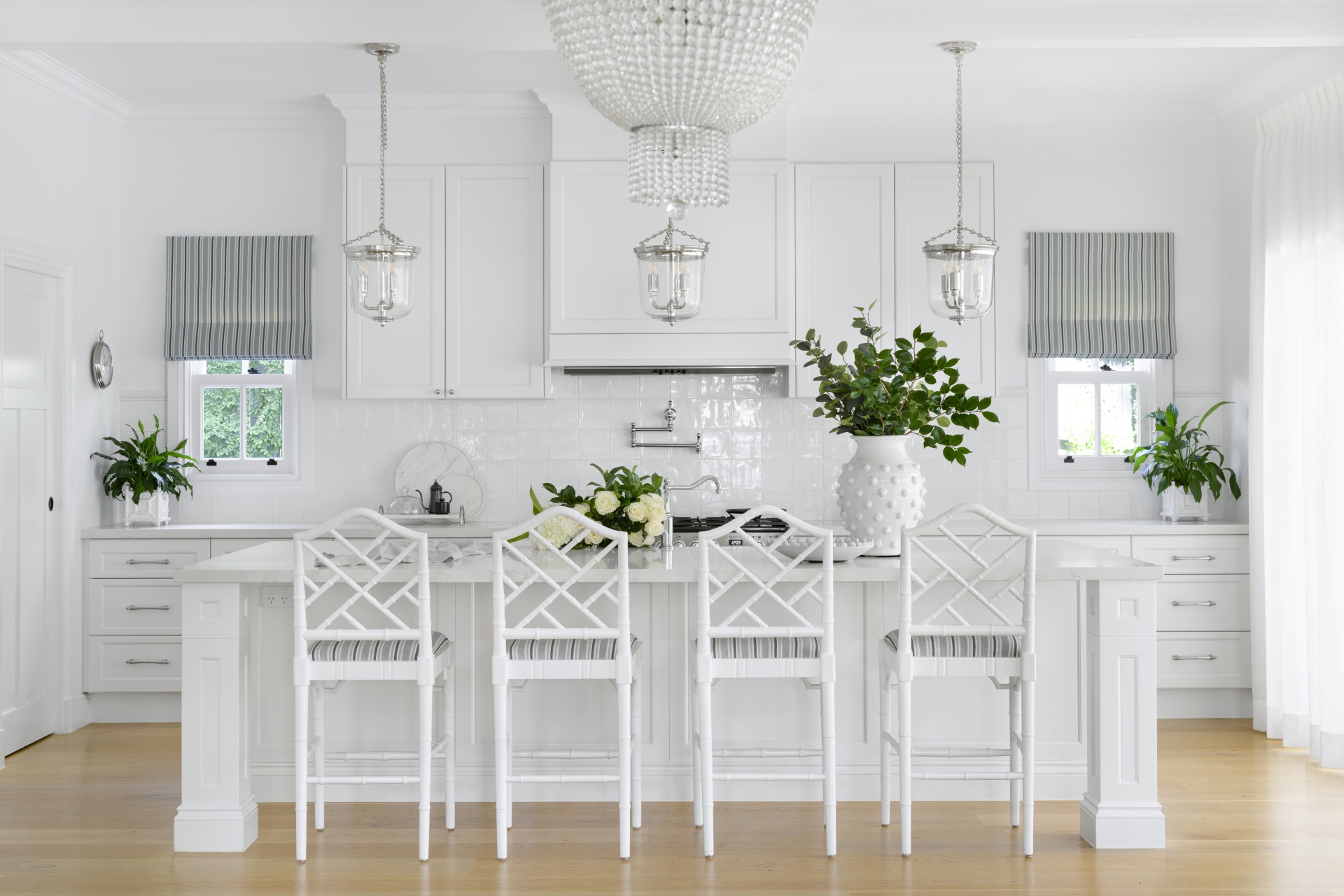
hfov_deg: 39.6
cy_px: 448
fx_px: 1867
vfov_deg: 27.0
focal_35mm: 50
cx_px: 672
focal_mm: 50
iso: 100
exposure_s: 1/5
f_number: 8
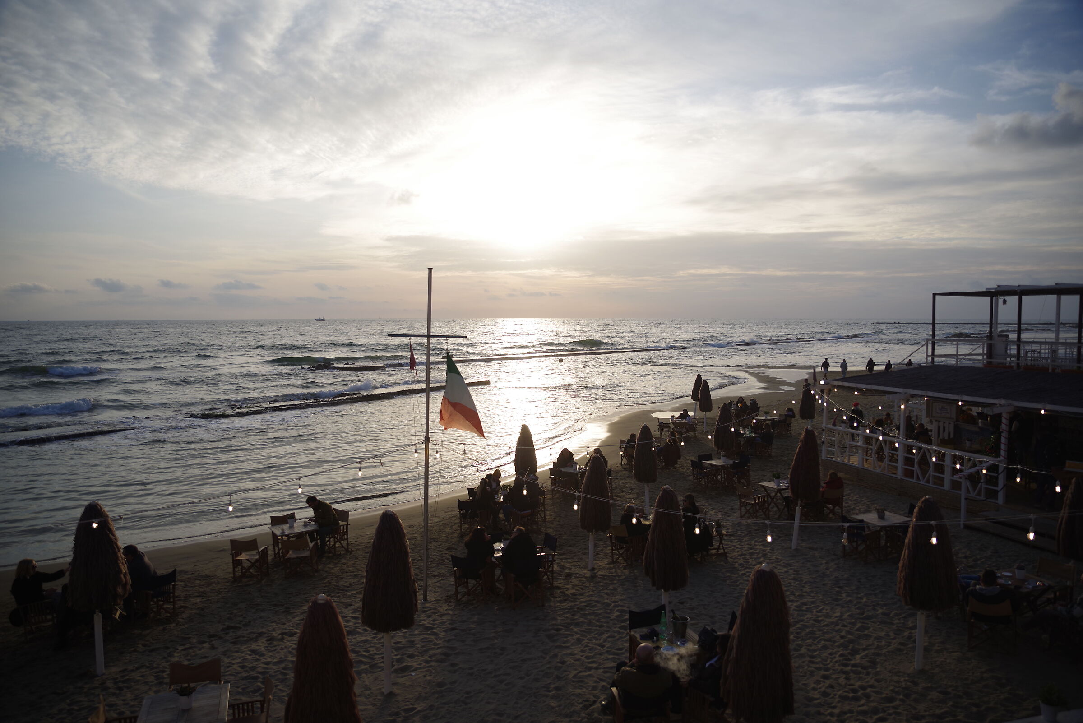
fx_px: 722
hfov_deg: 73.7
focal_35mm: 24
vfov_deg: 53.2
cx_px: 542
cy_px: 362
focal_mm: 24
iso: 100
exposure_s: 1/1600
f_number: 2.8
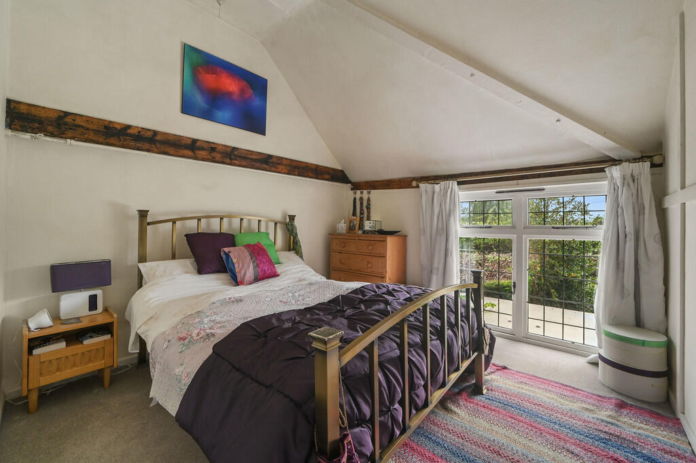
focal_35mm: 14
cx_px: 348
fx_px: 270
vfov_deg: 81.1
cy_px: 232
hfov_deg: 104.3
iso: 400
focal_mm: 14
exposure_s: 1/8
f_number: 8
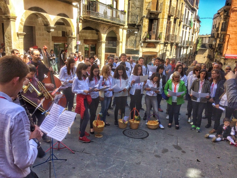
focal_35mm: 29
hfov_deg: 61.7
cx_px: 118
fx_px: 199
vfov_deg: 48.2
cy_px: 89
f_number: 2.2
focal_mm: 4.15
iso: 32
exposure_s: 1/695
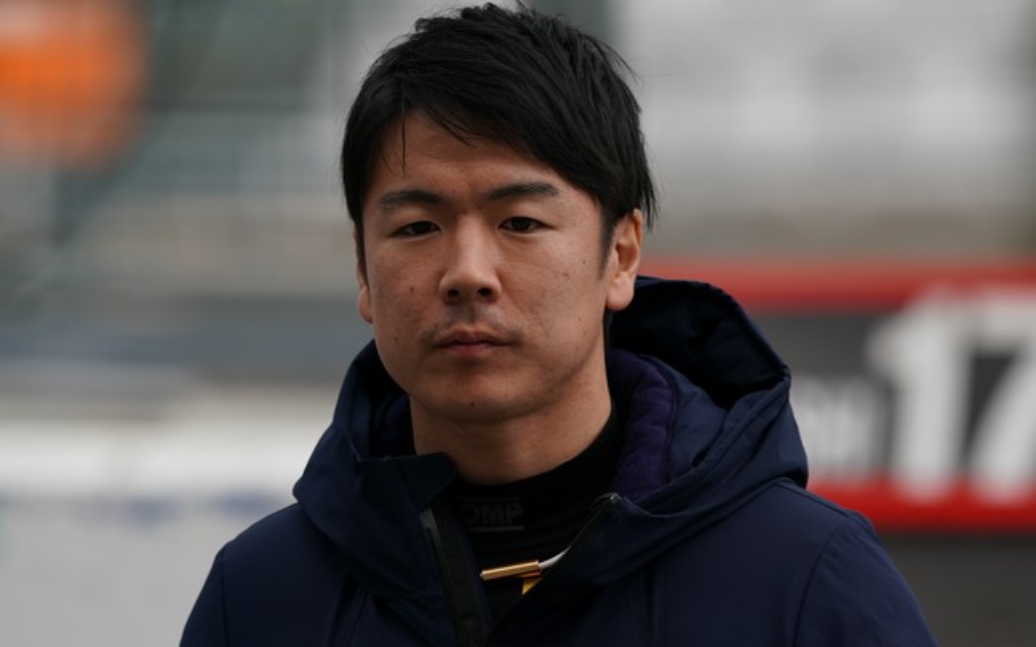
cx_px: 550
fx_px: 19171
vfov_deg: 1.9
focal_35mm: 679
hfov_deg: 3.1
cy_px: 308
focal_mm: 600
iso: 320
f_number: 6.3
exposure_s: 1/400
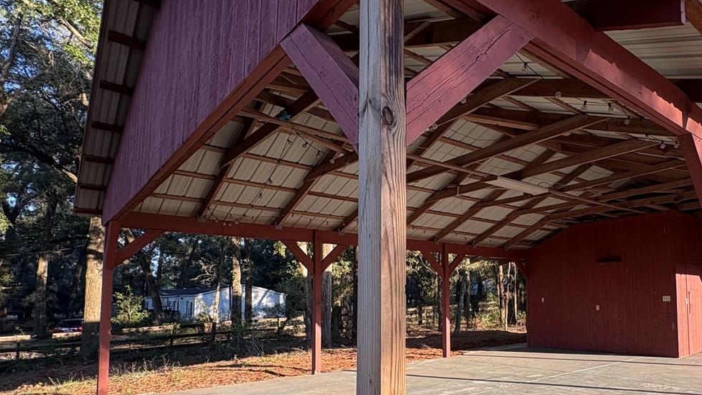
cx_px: 506
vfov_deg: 45.2
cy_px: 268
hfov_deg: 70.3
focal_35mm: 25
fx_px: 465
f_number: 2.2
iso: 50
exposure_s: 1/226
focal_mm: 2.22
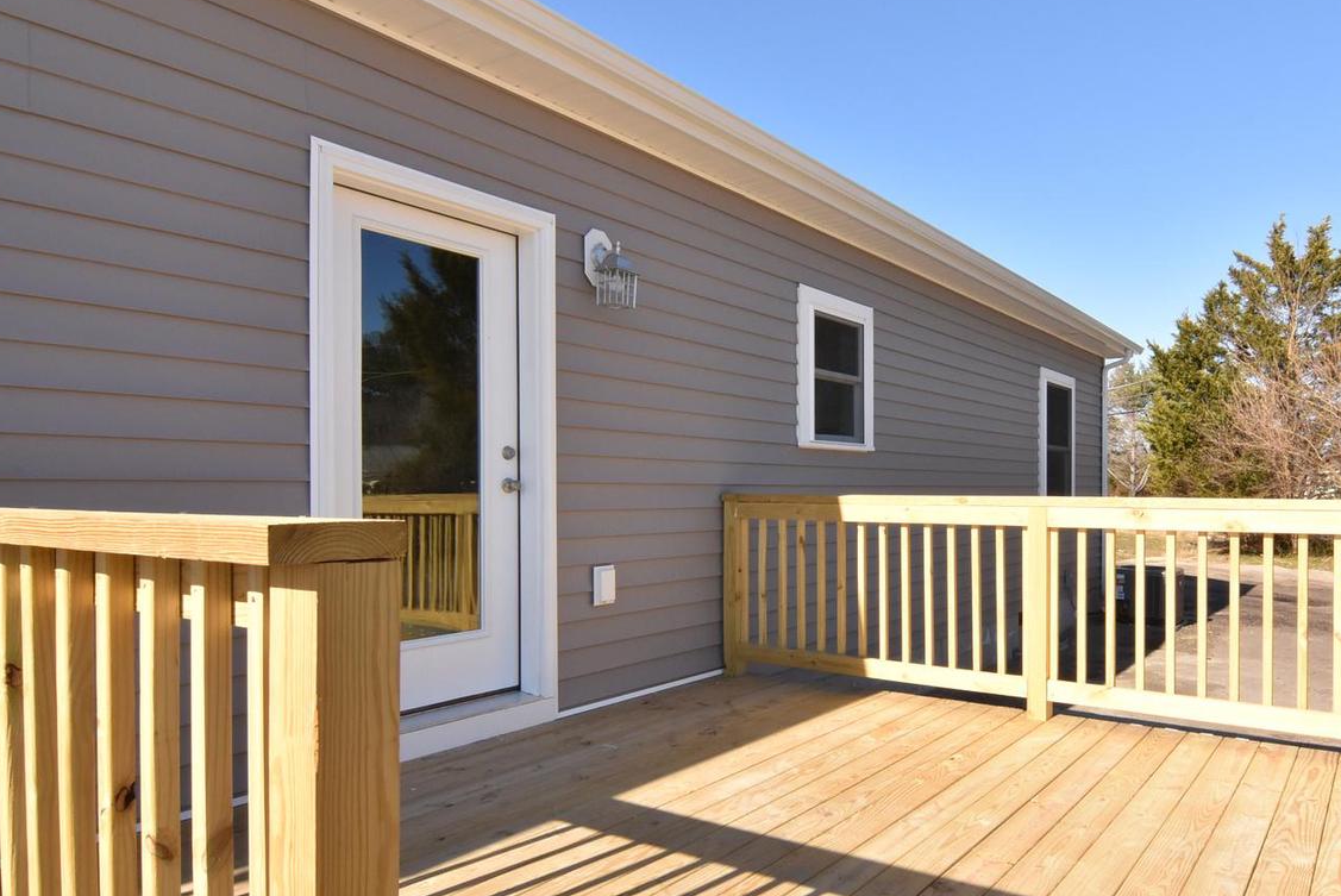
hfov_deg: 74.8
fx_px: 857
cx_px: 838
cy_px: 497
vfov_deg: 55.1
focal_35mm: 23
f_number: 22
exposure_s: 1/200
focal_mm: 12
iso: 800
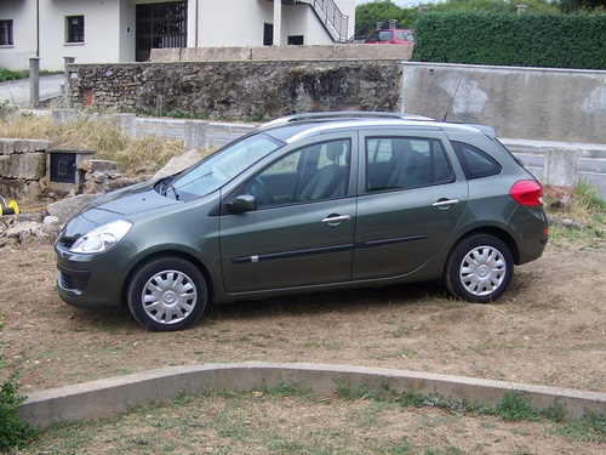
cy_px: 228
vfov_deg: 26.6
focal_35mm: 55
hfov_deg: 34.9
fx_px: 963
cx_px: 303
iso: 64
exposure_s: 1/80
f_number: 3.2
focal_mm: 9.36
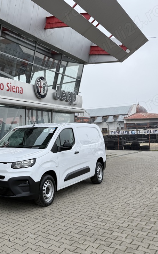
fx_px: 241
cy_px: 129
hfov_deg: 33.4
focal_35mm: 35
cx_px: 2
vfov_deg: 55.3
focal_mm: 6.76
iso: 80
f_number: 1.78
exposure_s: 1/1653
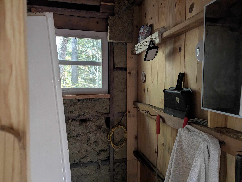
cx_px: 121
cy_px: 91
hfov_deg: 71.5
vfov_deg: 56.9
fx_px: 168
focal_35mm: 24
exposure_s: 1/65.2
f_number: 1.85
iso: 255
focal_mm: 6.81
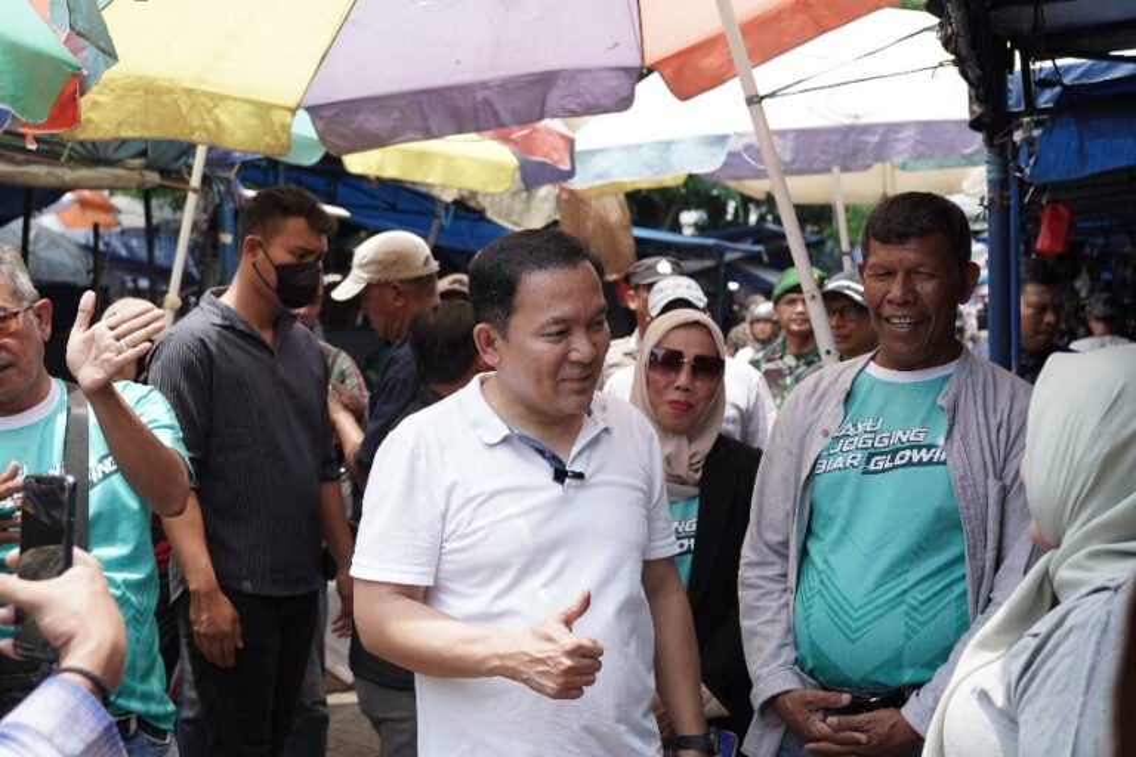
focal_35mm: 50
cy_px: 378
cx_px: 568
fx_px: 1578
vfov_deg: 27.0
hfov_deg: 39.6
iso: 640
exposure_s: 1/833
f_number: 5.6
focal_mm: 50
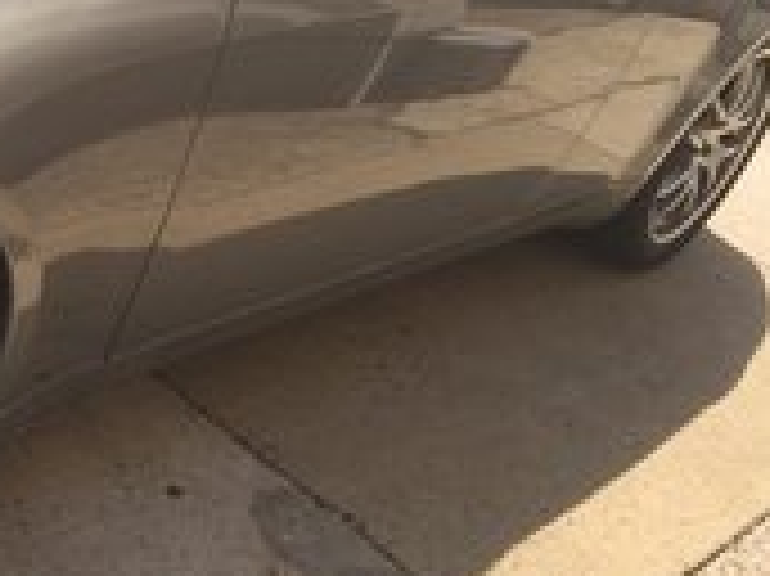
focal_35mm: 68
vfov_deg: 21.3
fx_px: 1512
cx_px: -77
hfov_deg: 26.4
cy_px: 94
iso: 32
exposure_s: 1/1647
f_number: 2.2
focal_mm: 4.15
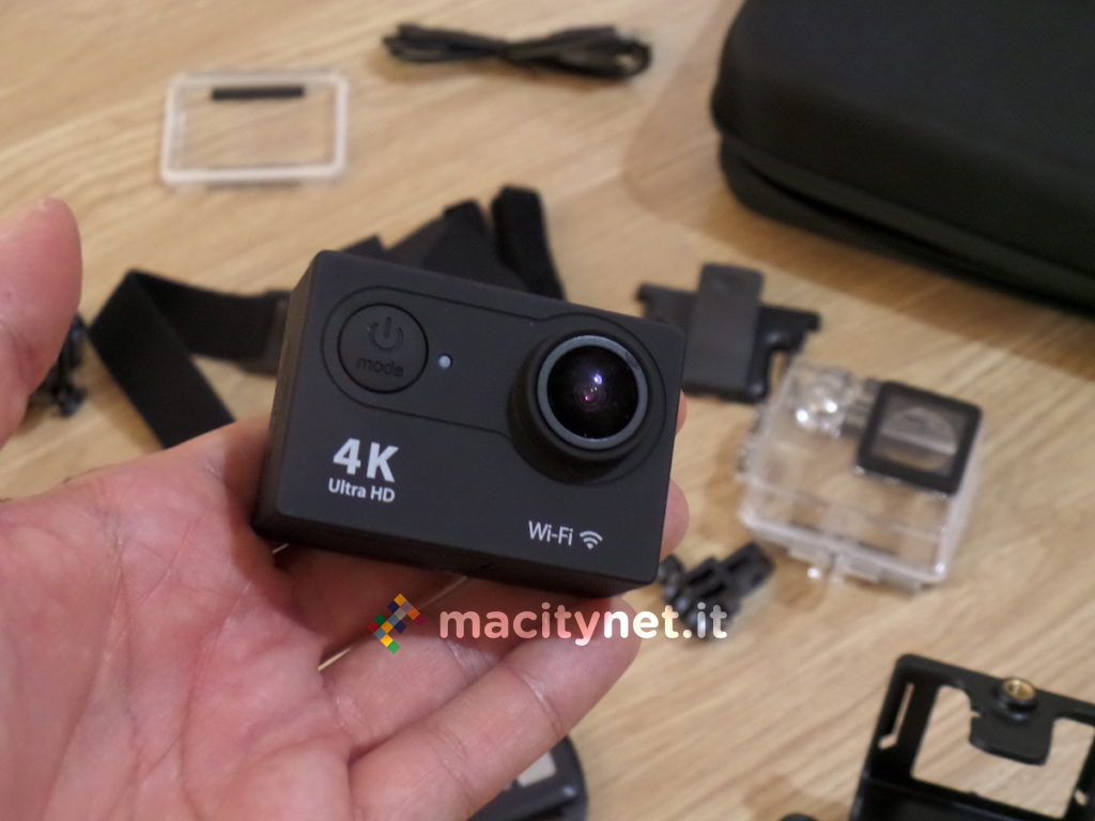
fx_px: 2024
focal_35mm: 64
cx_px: 548
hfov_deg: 30.3
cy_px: 410
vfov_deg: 22.9
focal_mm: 11.4
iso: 800
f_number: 3.6
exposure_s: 1/20
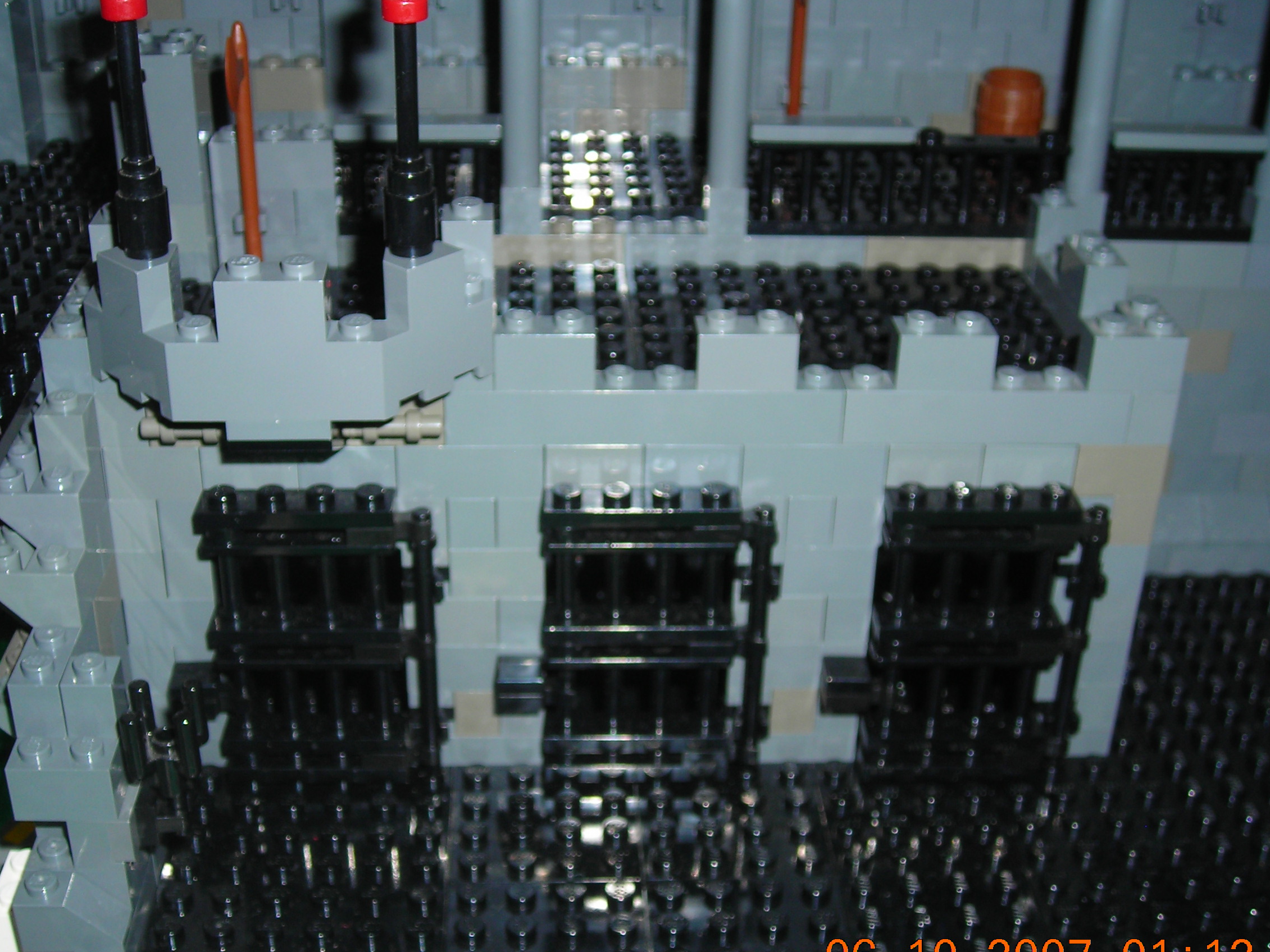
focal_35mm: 47
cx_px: 615
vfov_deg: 30.9
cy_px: 525
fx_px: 1724
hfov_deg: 40.4
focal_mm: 6.8
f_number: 6.6
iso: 50
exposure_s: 1/60.1
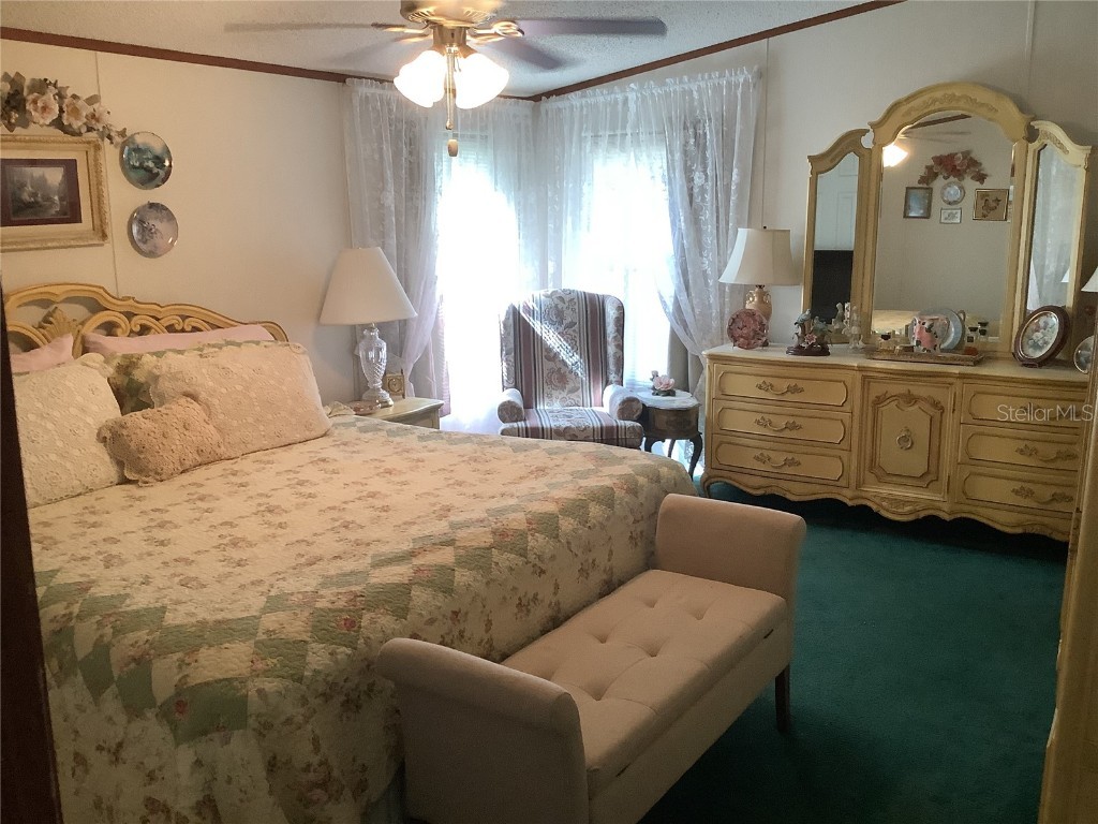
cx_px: 549
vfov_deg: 45.4
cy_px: 412
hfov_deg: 58.4
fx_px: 983
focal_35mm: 31
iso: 160
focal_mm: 3.3
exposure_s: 1/50
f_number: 2.4
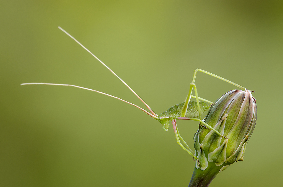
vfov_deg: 5.1
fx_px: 2118
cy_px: 94
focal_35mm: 270
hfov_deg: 7.6
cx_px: 142
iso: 200
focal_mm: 180
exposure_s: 1/4
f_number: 14
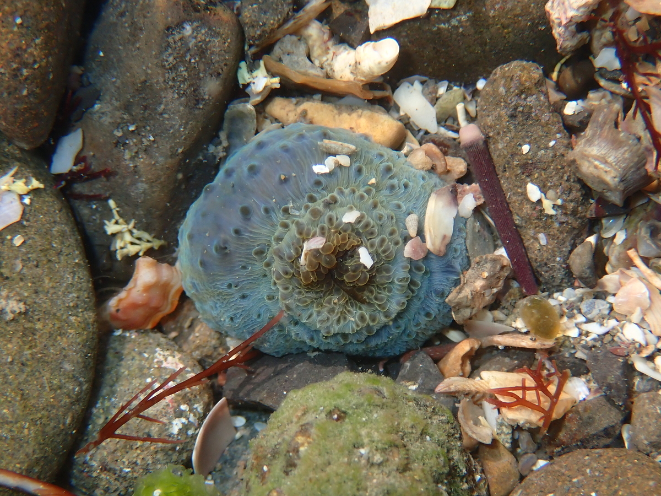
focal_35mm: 77
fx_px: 1470
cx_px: 330
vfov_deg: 19.1
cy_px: 248
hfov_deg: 25.3
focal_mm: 13.65
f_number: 5.6
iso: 200
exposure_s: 1/320
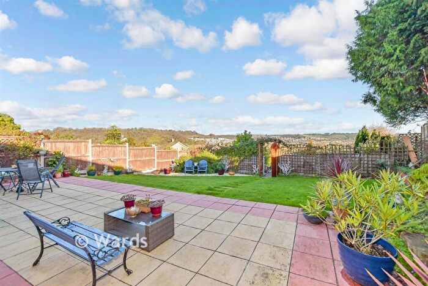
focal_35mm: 15
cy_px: 143
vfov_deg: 77.4
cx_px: 214
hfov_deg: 100.4
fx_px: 178
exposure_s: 1/200
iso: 200
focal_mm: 10
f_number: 8
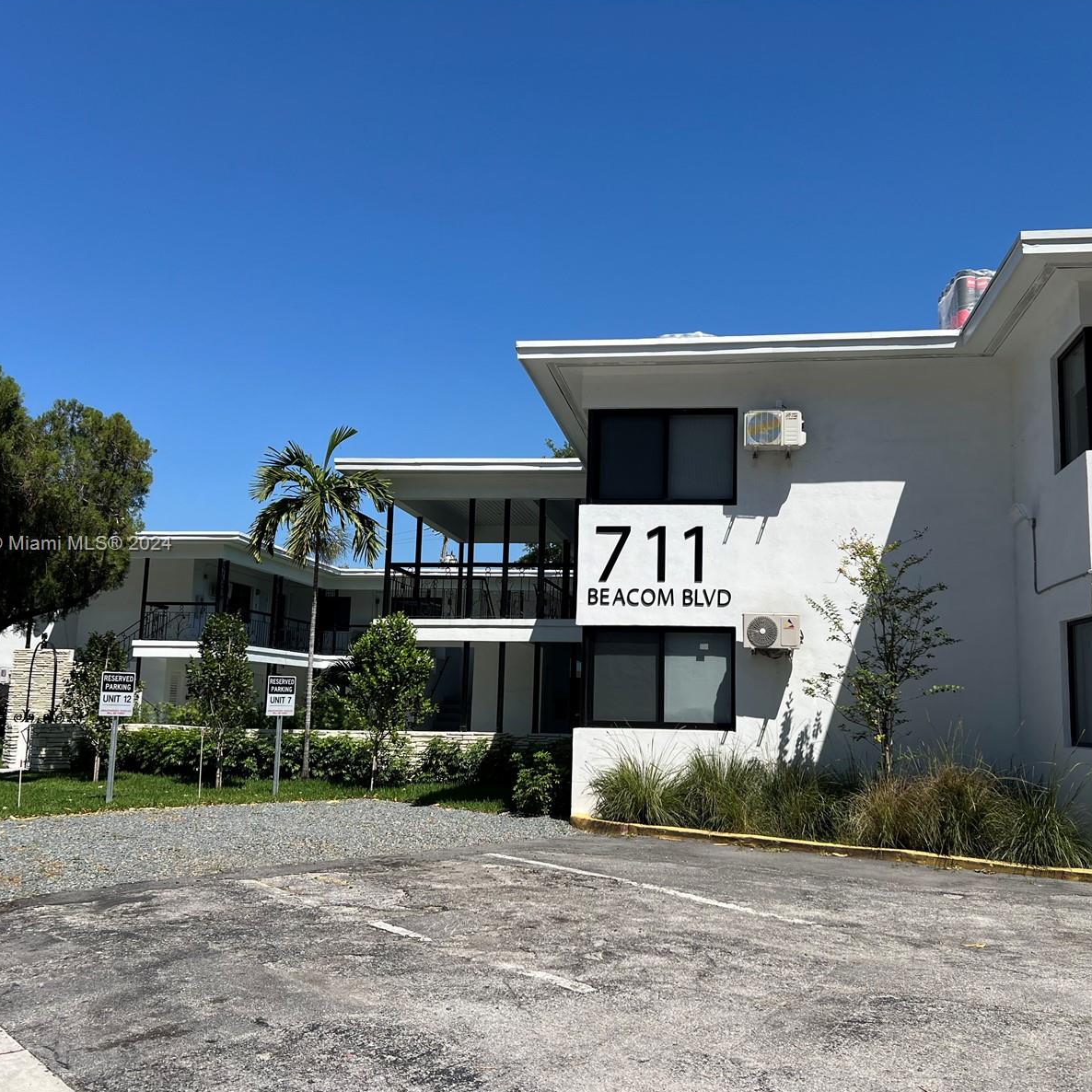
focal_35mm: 31
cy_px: 545
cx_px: 614
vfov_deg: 52.5
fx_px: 1106
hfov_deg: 52.4
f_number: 1.5
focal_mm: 5.7
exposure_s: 1/5319
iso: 50
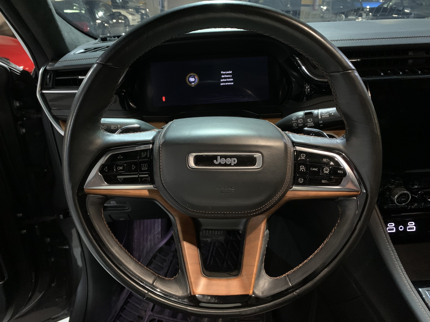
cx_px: 215
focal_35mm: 26
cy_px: 161
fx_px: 323
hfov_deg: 67.3
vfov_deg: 53.1
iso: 800
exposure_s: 1/20
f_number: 1.8
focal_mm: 4.25
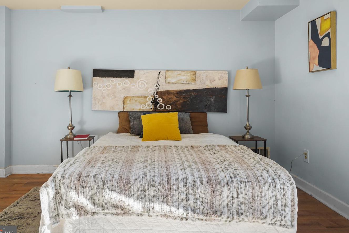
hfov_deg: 67.3
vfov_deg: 47.9
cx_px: 164
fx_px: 262
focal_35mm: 27
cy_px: 113
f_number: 4
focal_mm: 25
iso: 500
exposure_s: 1/60
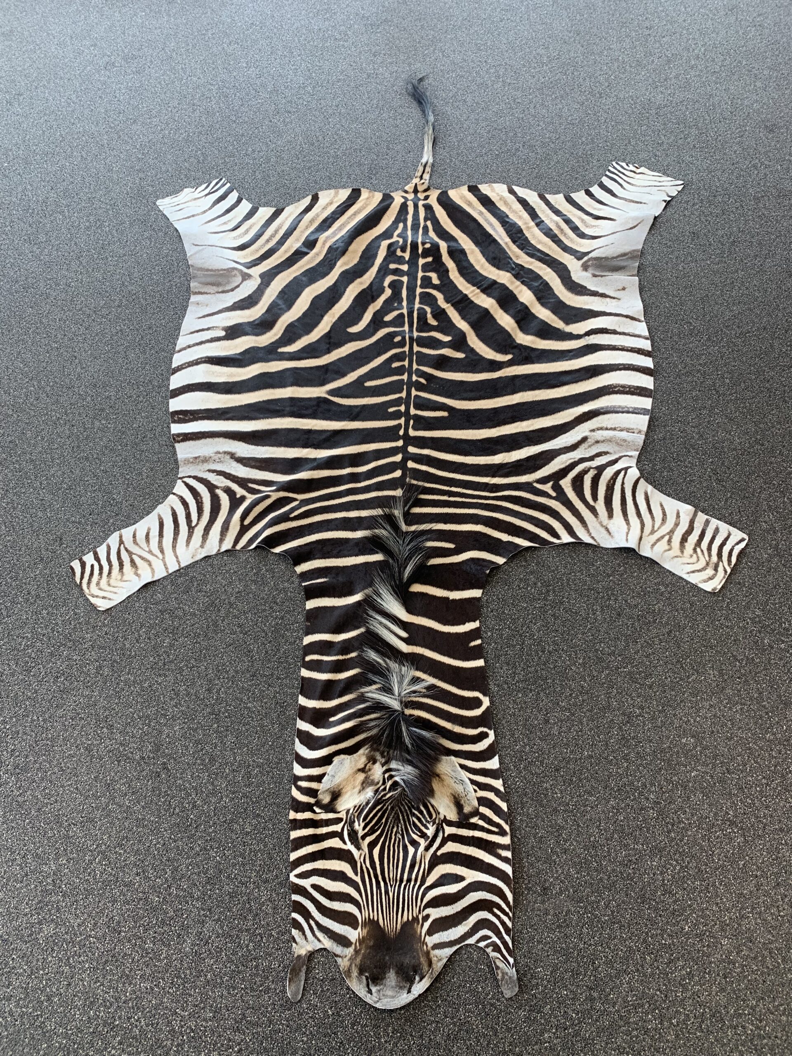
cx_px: 396
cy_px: 528
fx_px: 793
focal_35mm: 26
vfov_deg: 67.3
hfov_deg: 53.1
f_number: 1.8
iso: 80
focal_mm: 4.25
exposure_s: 1/121
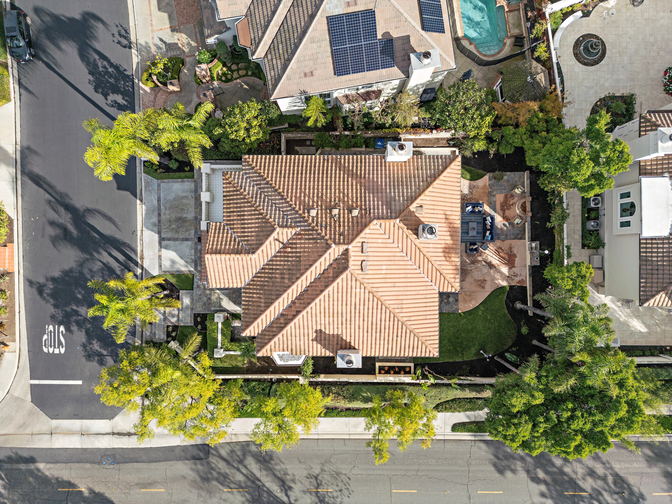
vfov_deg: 56.8
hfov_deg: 71.6
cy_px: 252
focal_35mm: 24
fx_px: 466
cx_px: 336
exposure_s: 1/2000
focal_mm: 6.72
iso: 100
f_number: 1.7
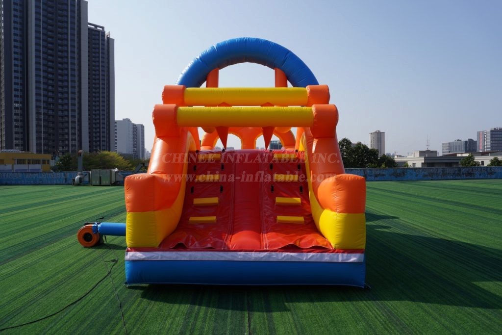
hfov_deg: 73.7
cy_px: 168
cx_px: 251
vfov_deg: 53.1
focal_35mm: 24
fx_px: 335
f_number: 7.1
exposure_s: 1/400
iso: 100
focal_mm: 16
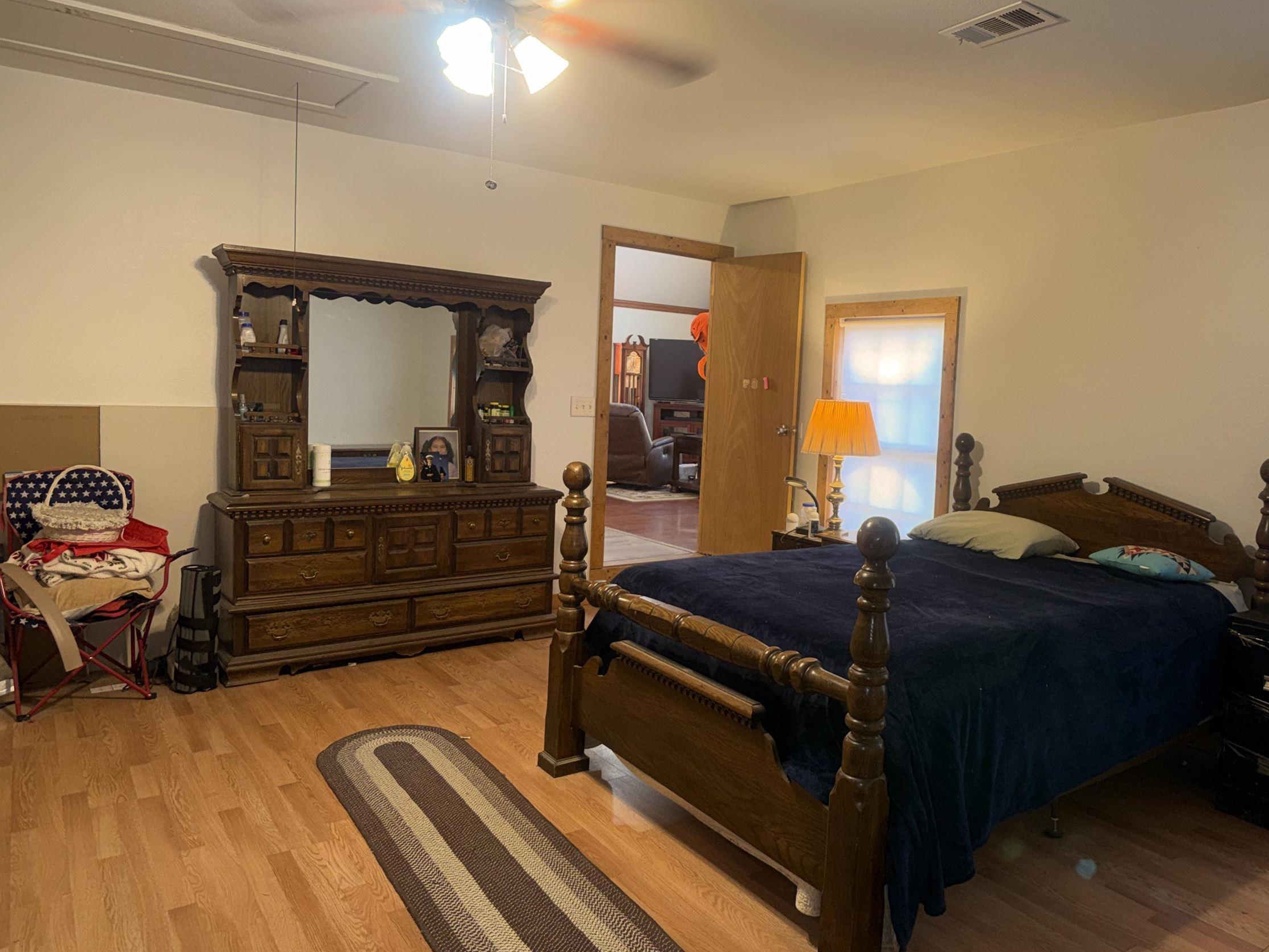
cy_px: 450
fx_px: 1210
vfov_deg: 42.9
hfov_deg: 54.8
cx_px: 782
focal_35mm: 33
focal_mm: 6.76
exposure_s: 1/17
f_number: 1.78
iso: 80
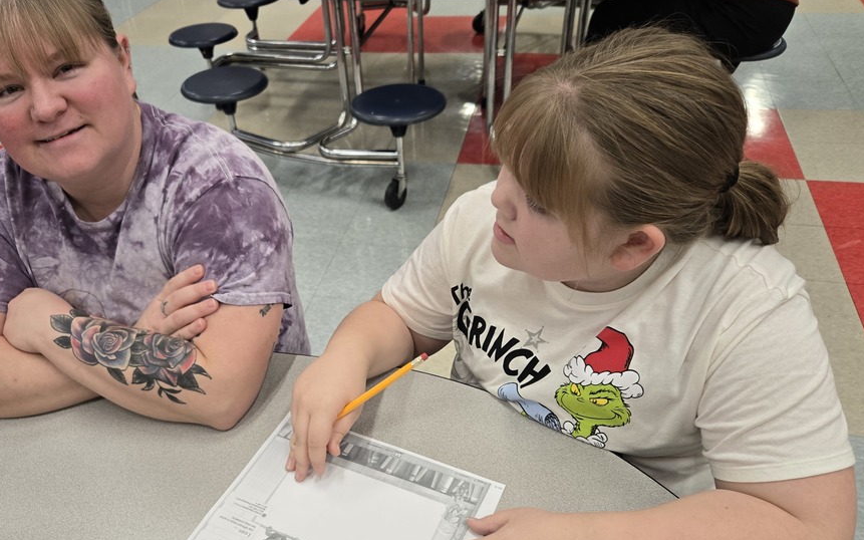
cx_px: 369
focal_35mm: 29
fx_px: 683
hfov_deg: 64.3
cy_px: 334
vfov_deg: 42.8
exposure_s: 1/120
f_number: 1.8
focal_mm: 5.4
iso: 160
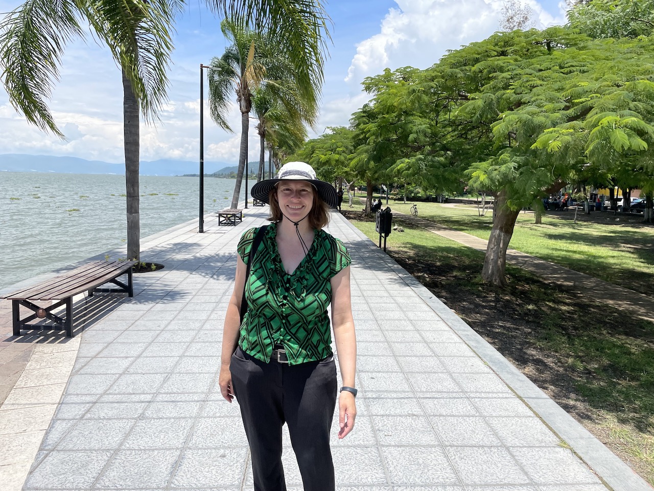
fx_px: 491
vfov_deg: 53.1
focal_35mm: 26
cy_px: 246
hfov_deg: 67.3
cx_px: 327
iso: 32
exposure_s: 1/4132
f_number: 1.6
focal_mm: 4.2
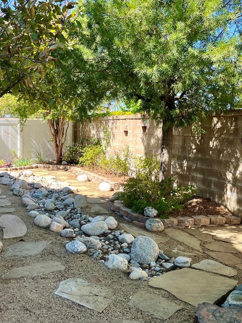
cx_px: 78
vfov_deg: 52.6
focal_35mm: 35
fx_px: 326
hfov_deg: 40.1
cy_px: 162
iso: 50
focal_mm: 5.1
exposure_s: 1/583
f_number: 1.6
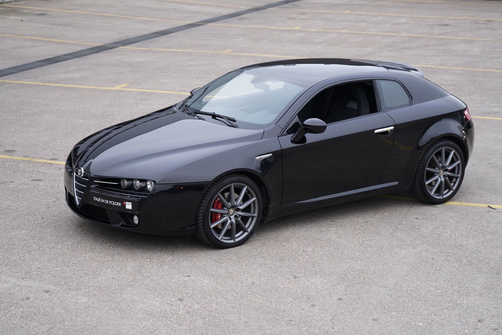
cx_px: 251
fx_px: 962
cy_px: 168
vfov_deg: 19.7
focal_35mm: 69
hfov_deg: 29.2
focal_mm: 69
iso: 320
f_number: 5.6
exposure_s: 1/160
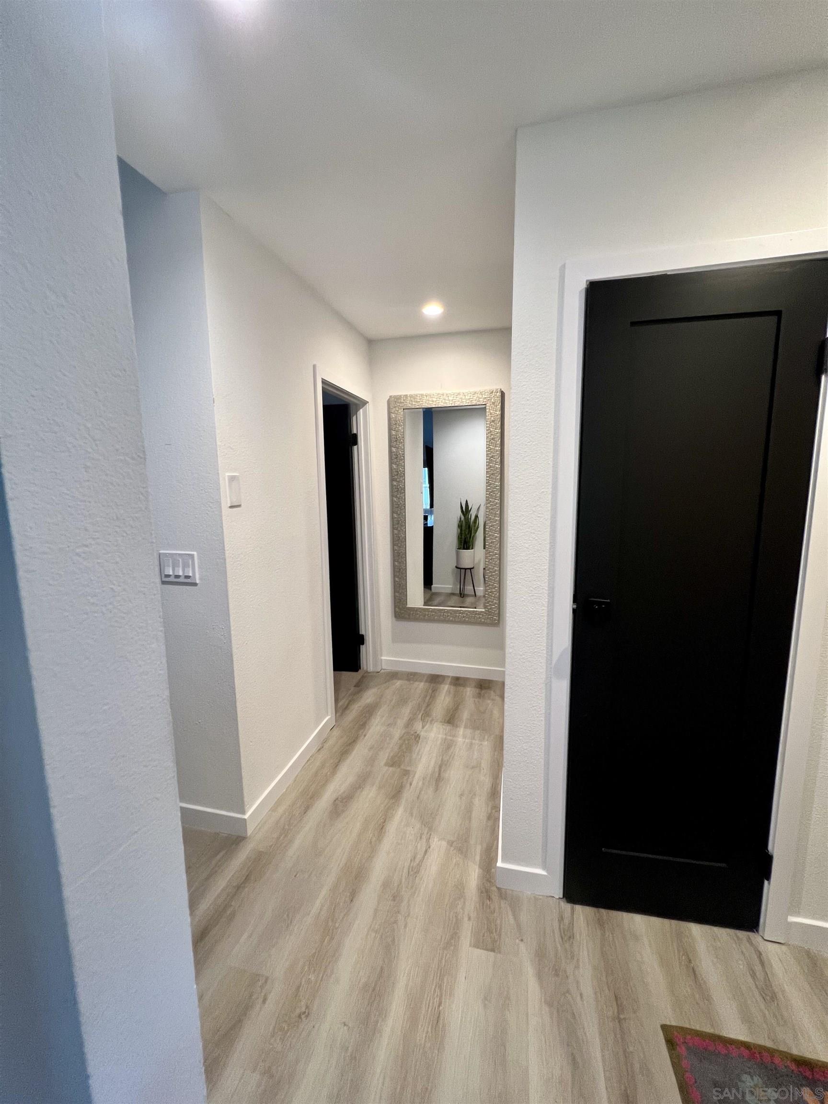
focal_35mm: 13
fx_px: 415
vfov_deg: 106.2
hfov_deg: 89.9
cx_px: 414
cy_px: 552
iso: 160
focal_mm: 1.57
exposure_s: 1/60
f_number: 1.8
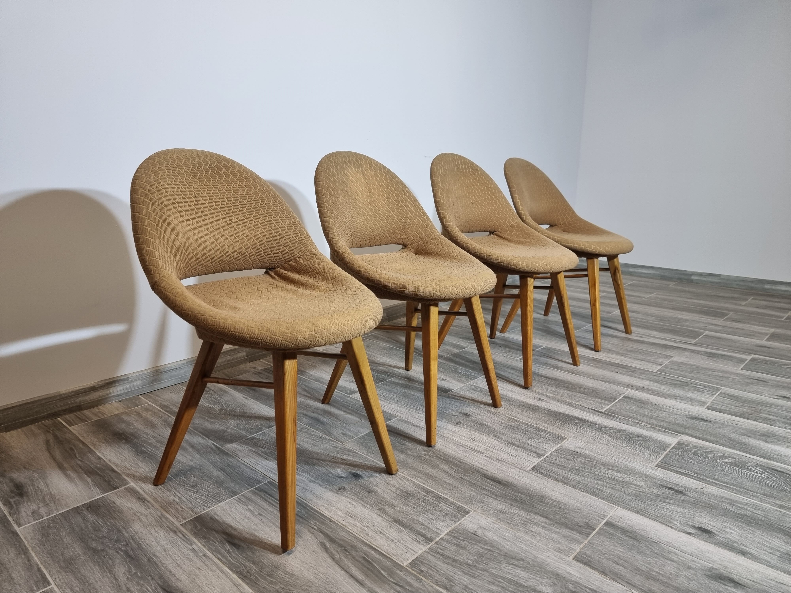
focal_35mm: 24
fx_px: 548
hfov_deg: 71.6
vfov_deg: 56.8
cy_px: 296
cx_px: 396
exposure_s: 1/100
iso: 125
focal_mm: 6.7
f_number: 1.8
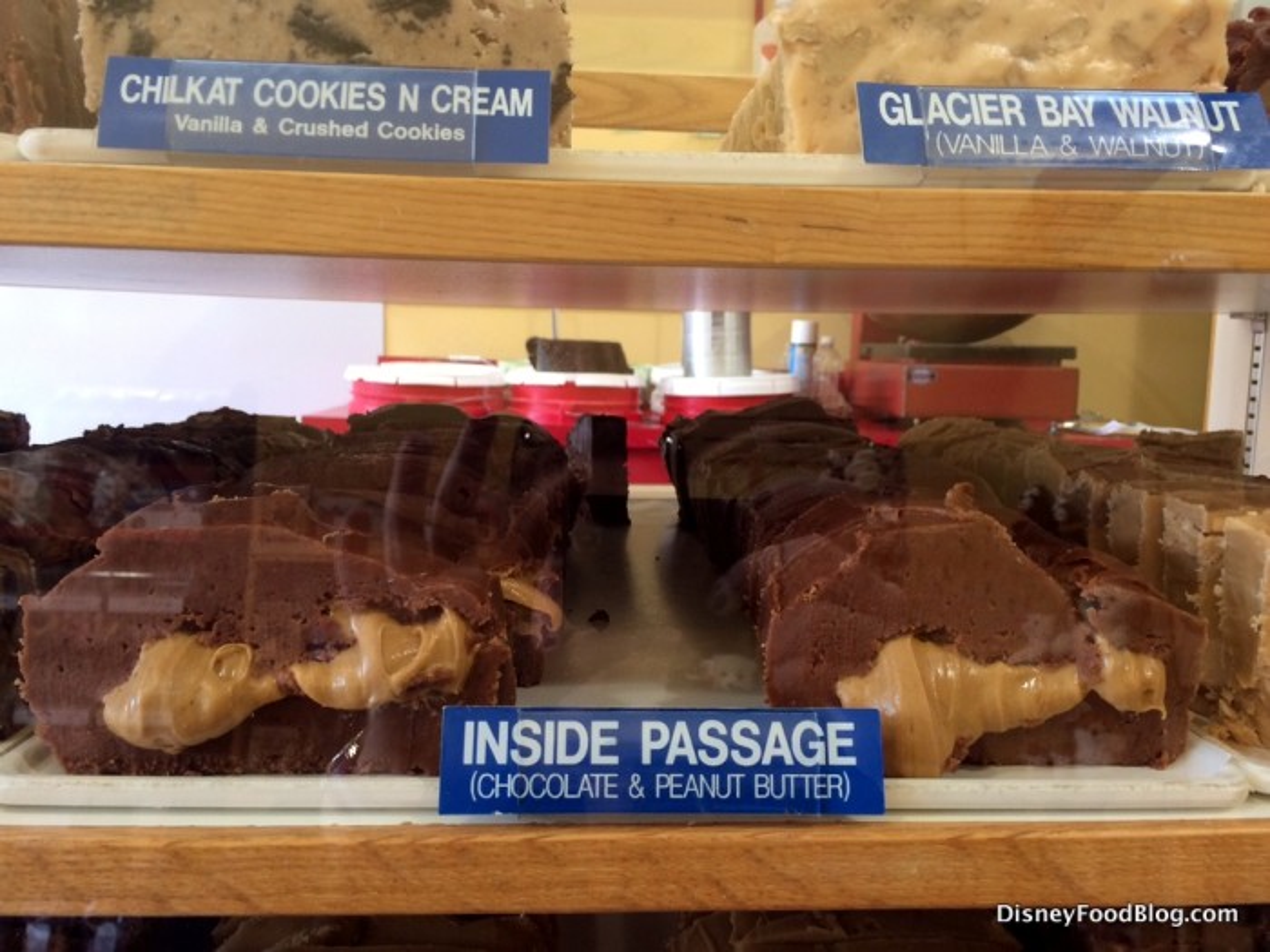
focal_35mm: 29
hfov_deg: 61.7
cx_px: 635
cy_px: 476
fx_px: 1064
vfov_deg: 48.2
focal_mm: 4.15
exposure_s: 1/30
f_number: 2.2
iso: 64
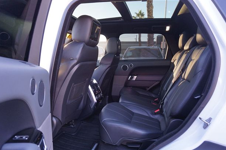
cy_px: 77
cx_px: 112
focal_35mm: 25
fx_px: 157
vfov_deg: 51.3
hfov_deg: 71.5
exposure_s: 1/60
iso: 400
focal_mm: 16
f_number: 4
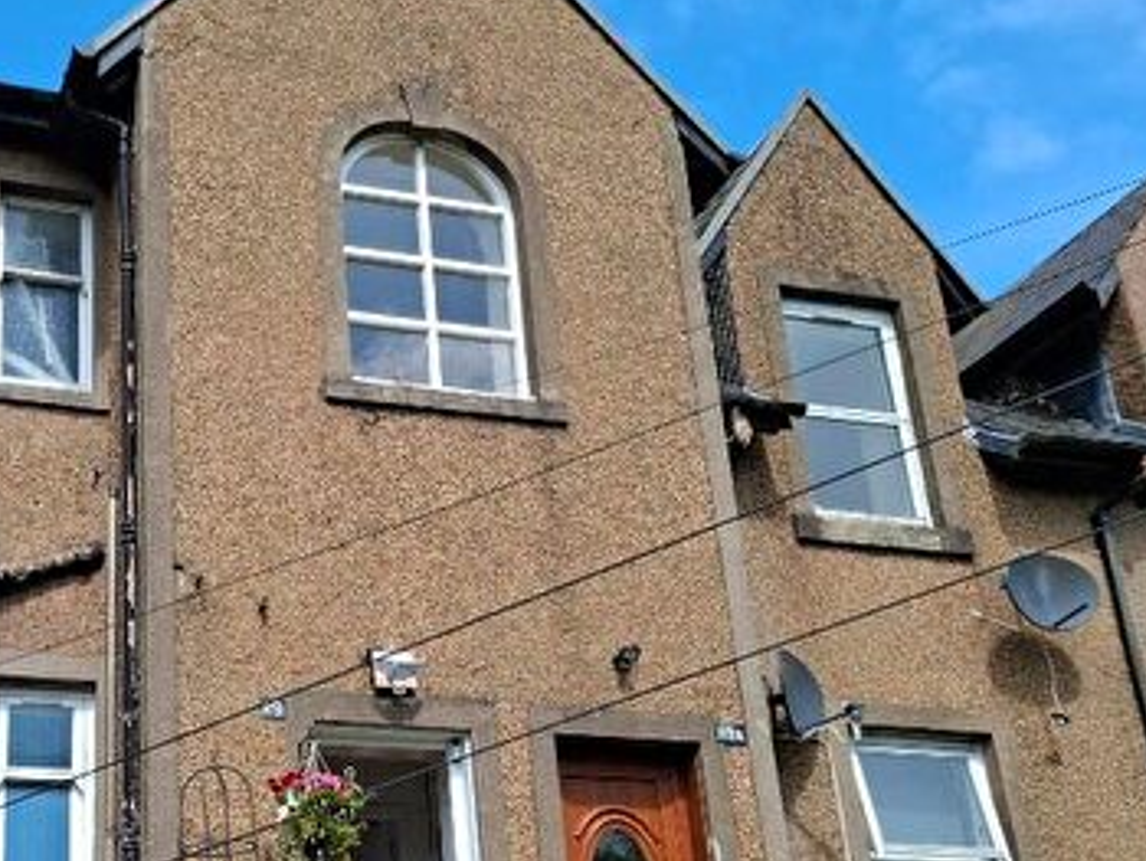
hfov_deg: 40.0
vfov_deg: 31.1
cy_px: 633
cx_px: 278
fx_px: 1524
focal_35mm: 46
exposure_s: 1/1294
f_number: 1.8
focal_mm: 5.54
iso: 50
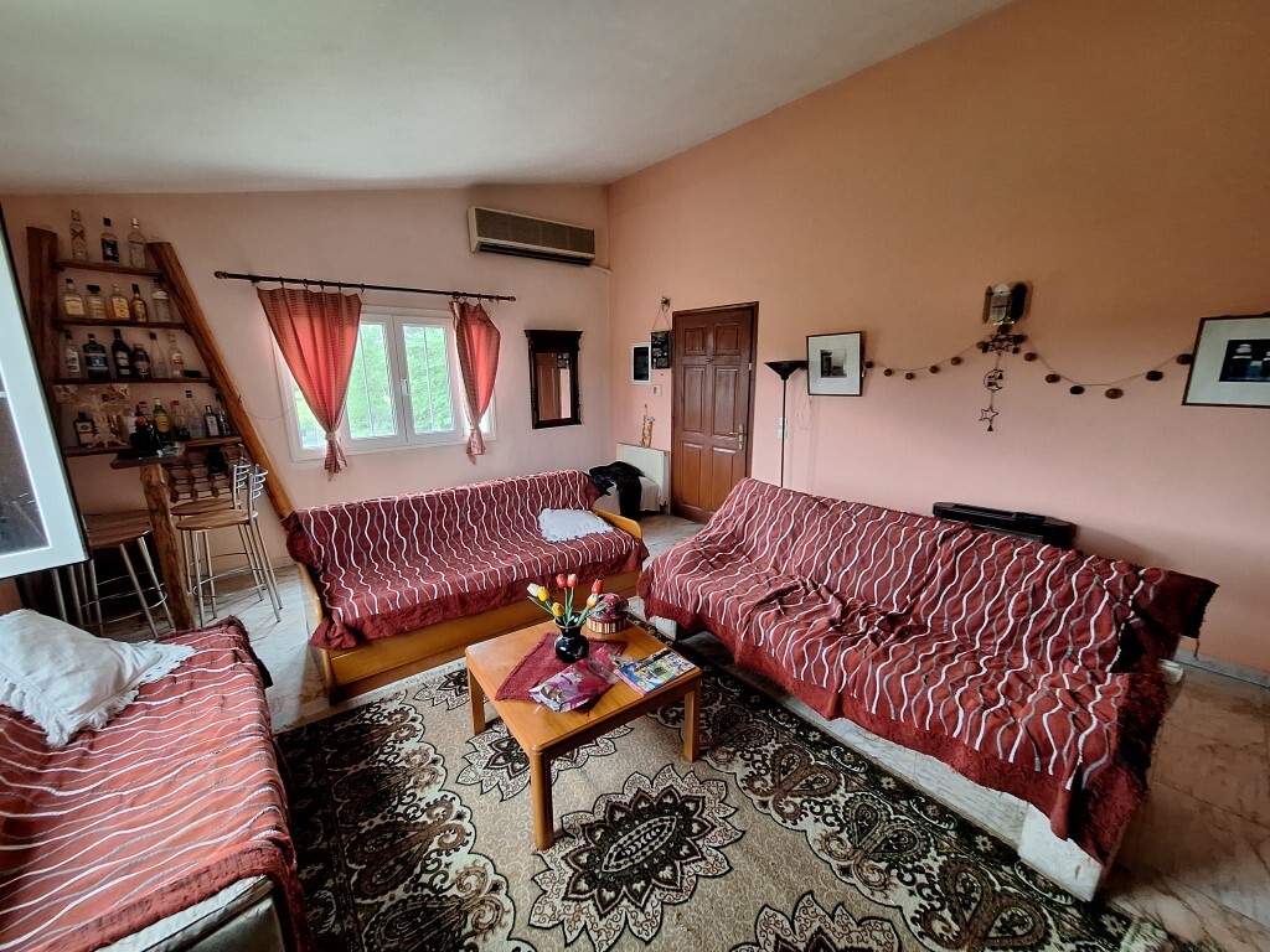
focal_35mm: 13
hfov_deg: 106.2
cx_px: 635
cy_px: 476
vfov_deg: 89.9
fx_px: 477
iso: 160
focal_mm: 1.74
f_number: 2.2
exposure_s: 1/50
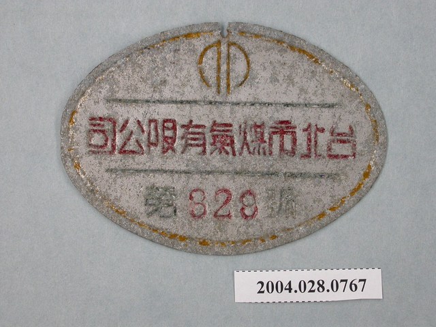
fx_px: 1411
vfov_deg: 13.2
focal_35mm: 112
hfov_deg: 17.6
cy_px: 164
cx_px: 218
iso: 100
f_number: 4.2
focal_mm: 23.3
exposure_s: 1/30
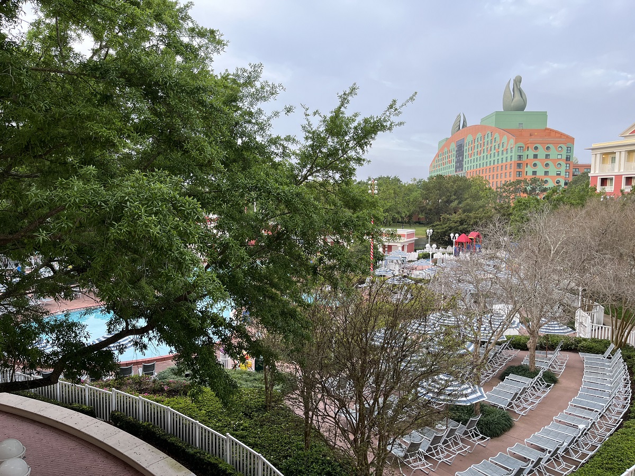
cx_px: 318
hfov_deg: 67.3
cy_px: 238
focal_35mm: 26
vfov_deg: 53.1
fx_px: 477
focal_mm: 5.1
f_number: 1.6
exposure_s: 1/214
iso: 40
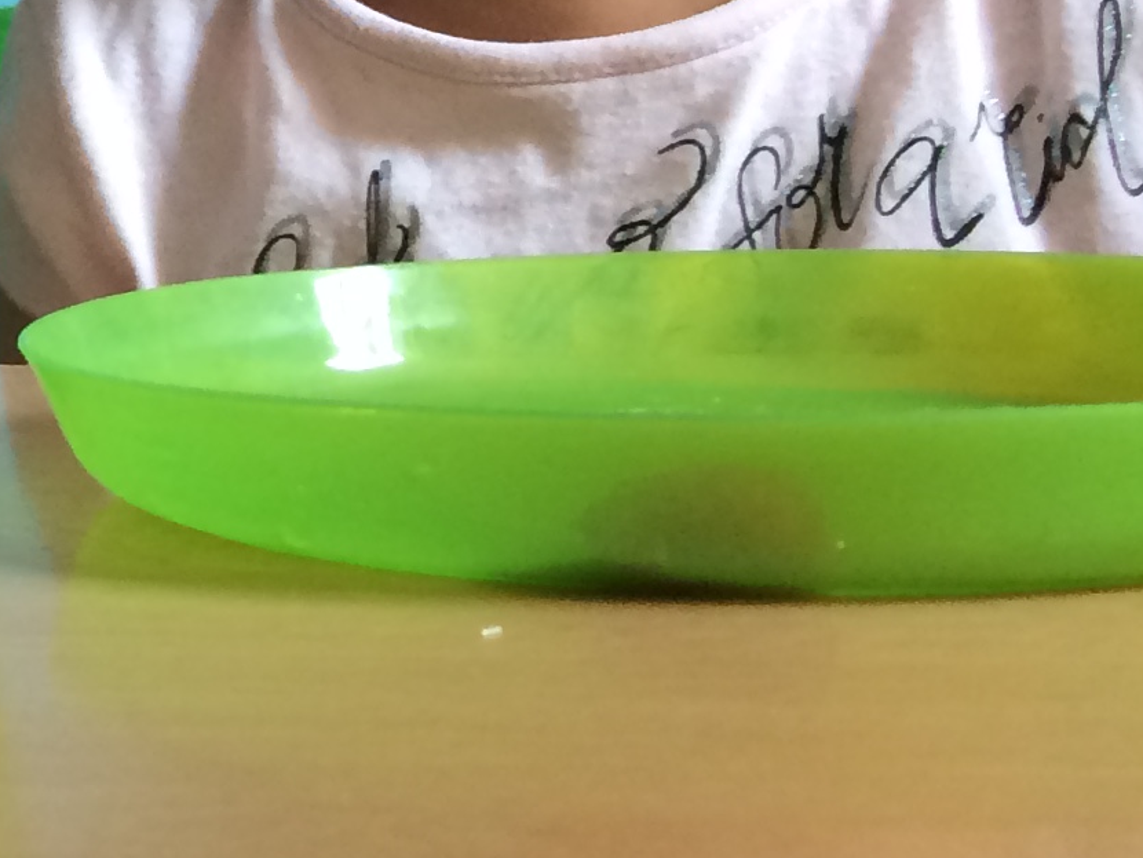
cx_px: -1092
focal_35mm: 114
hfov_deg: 14.5
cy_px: -284
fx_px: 3765
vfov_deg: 12.6
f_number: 2.2
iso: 100
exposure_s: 1/33
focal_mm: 4.15
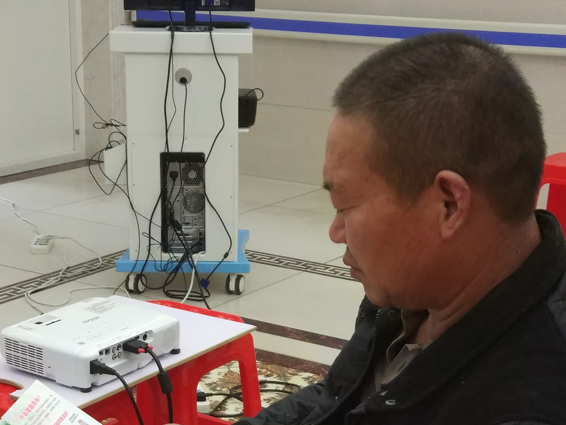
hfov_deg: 51.2
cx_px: 242
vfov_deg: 38.5
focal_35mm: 36
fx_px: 589
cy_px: 327
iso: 500
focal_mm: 4.06
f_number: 2
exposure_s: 1/50
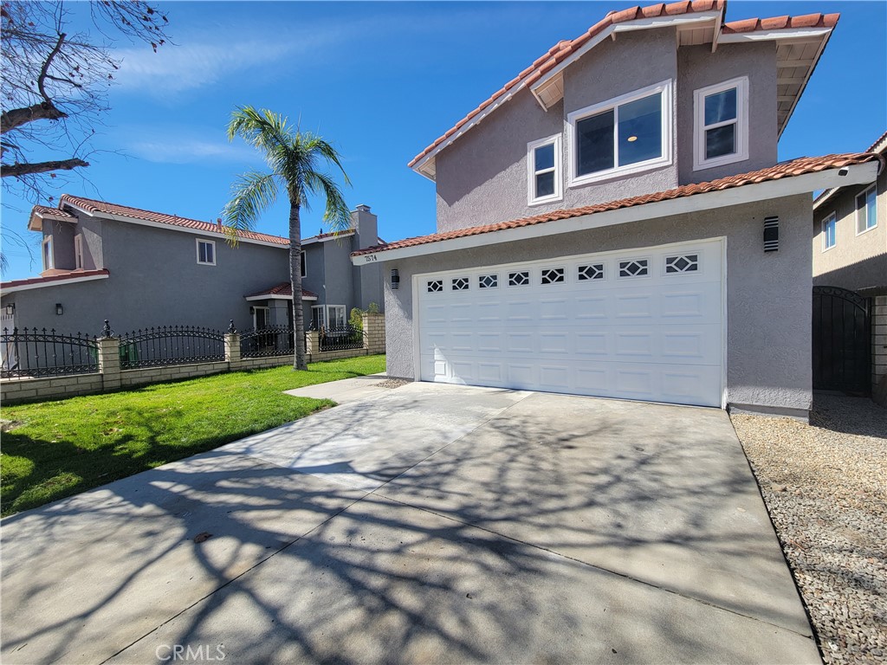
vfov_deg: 89.9
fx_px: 333
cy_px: 332
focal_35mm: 13
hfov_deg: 106.2
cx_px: 444
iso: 50
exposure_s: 1/1406
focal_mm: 2.2
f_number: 2.2
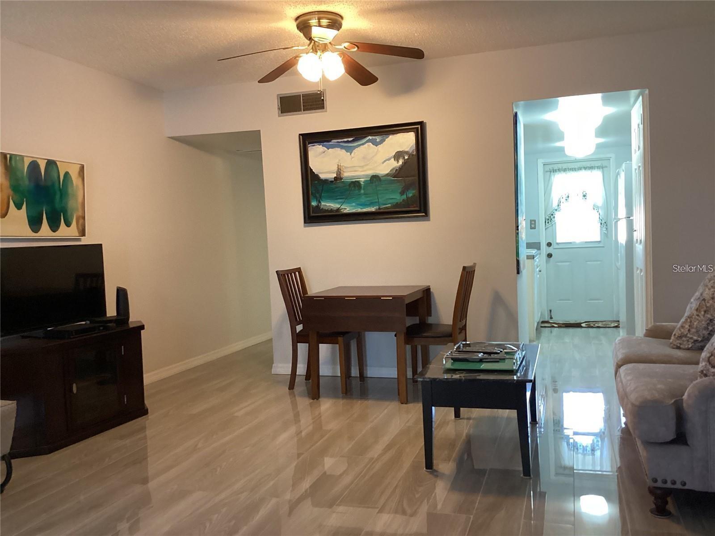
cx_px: 358
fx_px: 640
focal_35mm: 31
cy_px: 268
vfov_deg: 45.4
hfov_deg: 58.4
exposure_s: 1/60
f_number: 2.4
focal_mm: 3.3
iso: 250
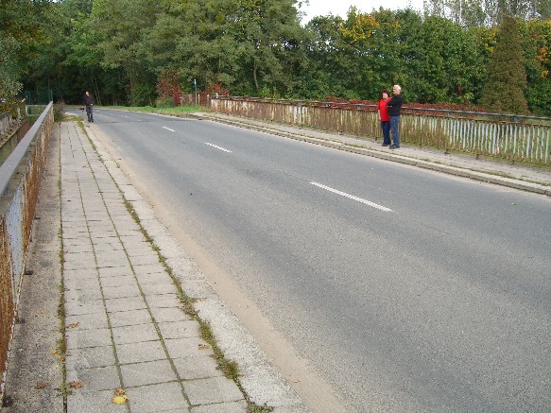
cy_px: 206
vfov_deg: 37.7
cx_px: 276
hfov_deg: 49.0
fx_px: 605
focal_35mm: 38
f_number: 2.8
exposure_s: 1/320
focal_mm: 7.9
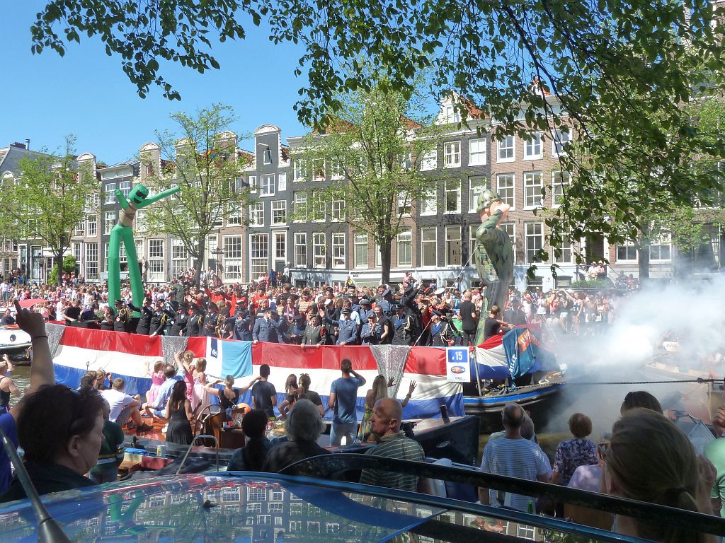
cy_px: 272
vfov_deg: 48.2
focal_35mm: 29
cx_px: 362
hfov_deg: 61.7
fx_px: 607
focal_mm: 4.7
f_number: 4
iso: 125
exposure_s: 1/400
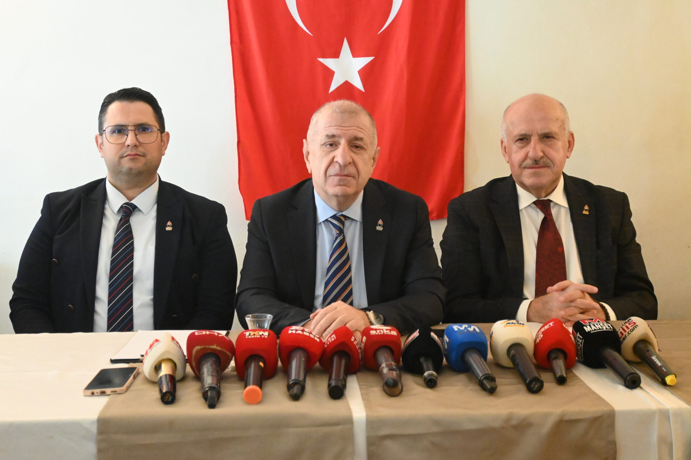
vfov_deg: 27.3
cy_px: 230
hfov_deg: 40.0
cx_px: 346
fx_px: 950
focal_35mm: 50
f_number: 5
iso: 9000
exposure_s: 1/60
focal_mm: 33
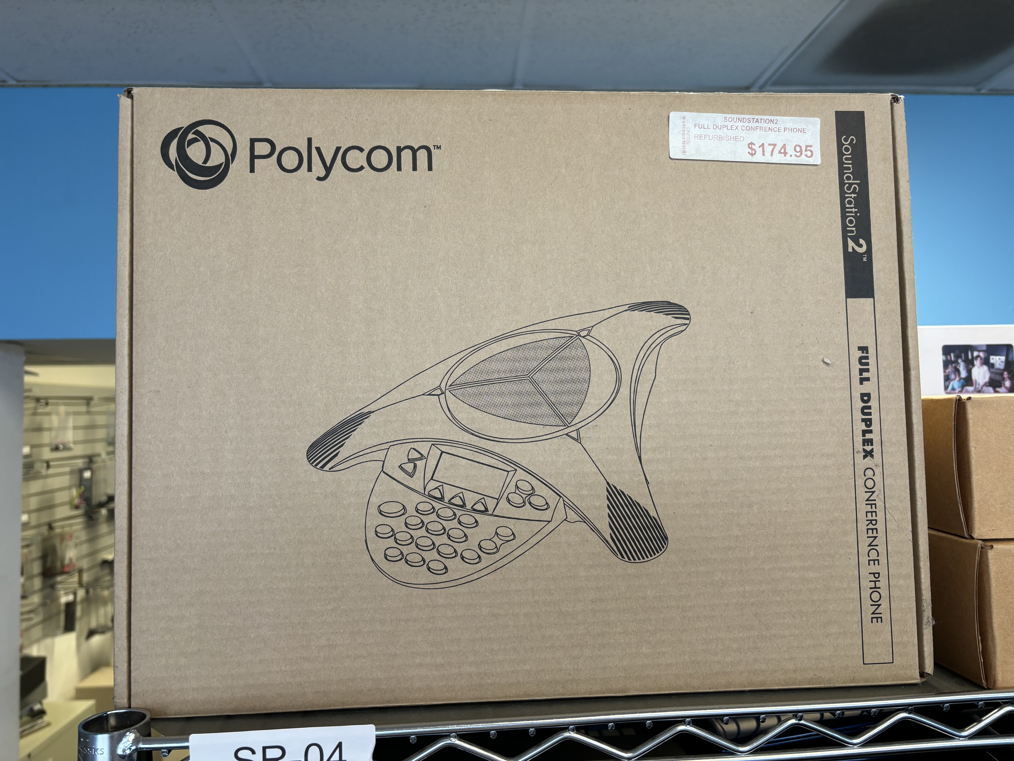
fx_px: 762
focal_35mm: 26
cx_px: 507
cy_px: 380
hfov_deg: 67.3
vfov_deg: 53.1
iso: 100
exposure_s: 1/60
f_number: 1.6
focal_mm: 5.96
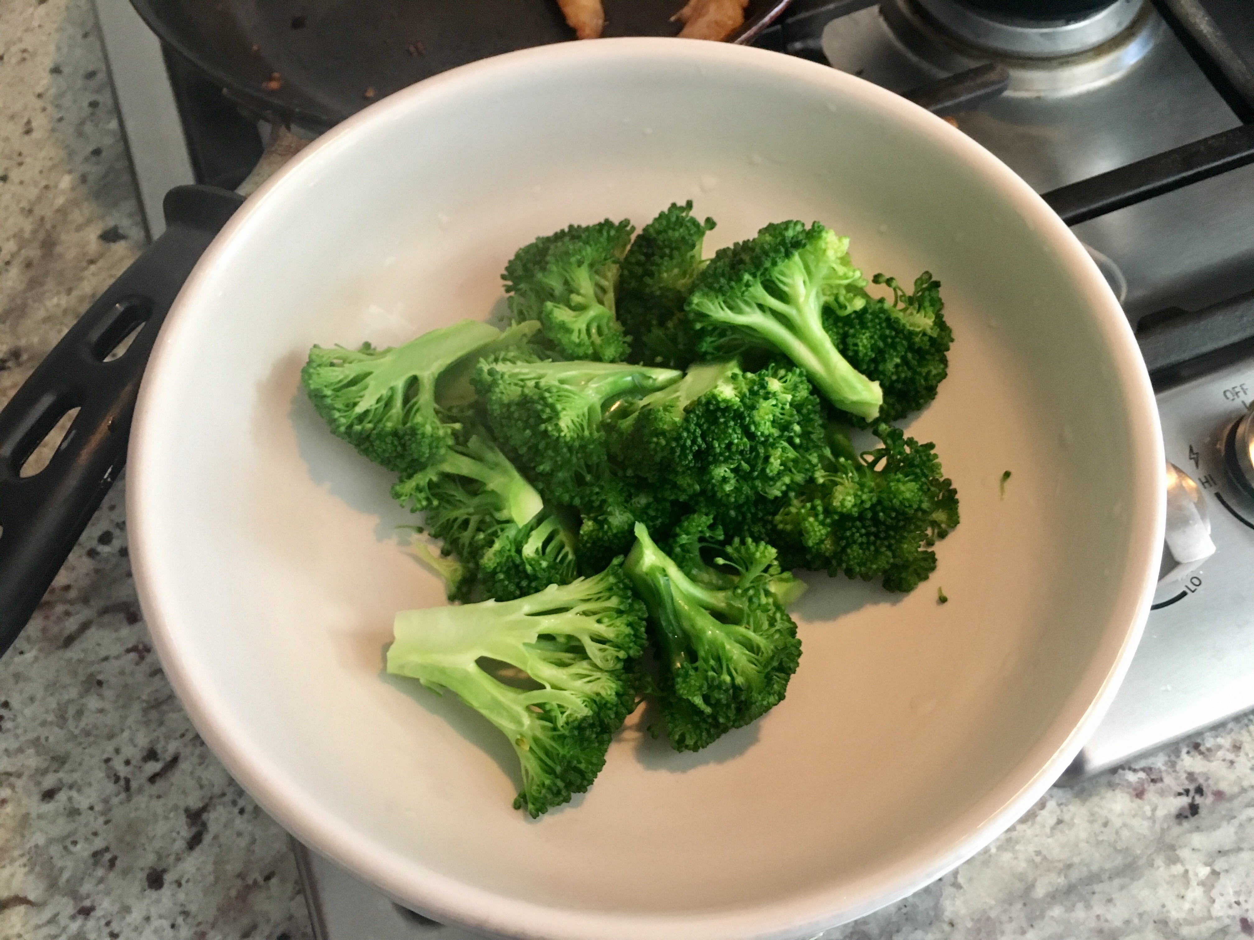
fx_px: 1051
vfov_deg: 48.2
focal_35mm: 29
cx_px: 627
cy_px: 470
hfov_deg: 61.7
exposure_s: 1/17
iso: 200
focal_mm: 4.15
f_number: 2.2
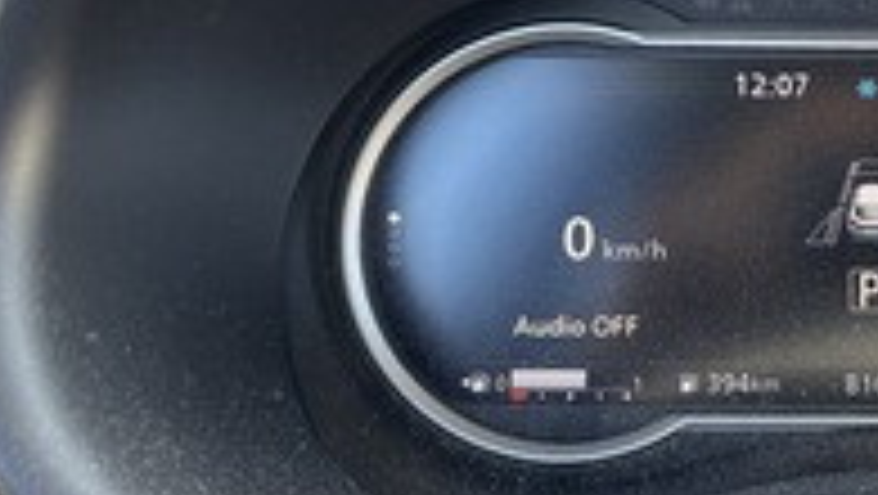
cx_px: 851
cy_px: 160
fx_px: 1421
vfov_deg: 19.7
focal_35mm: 61
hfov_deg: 32.0
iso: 125
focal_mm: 5.96
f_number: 1.6
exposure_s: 1/119
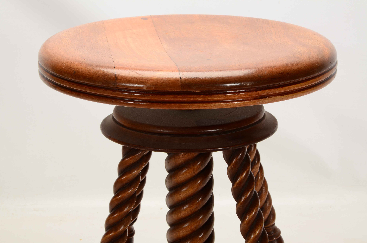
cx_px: 184
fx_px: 1068
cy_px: 122
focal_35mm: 105
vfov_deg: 13.0
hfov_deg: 19.5
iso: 200
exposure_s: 1/160
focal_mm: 70
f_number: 18
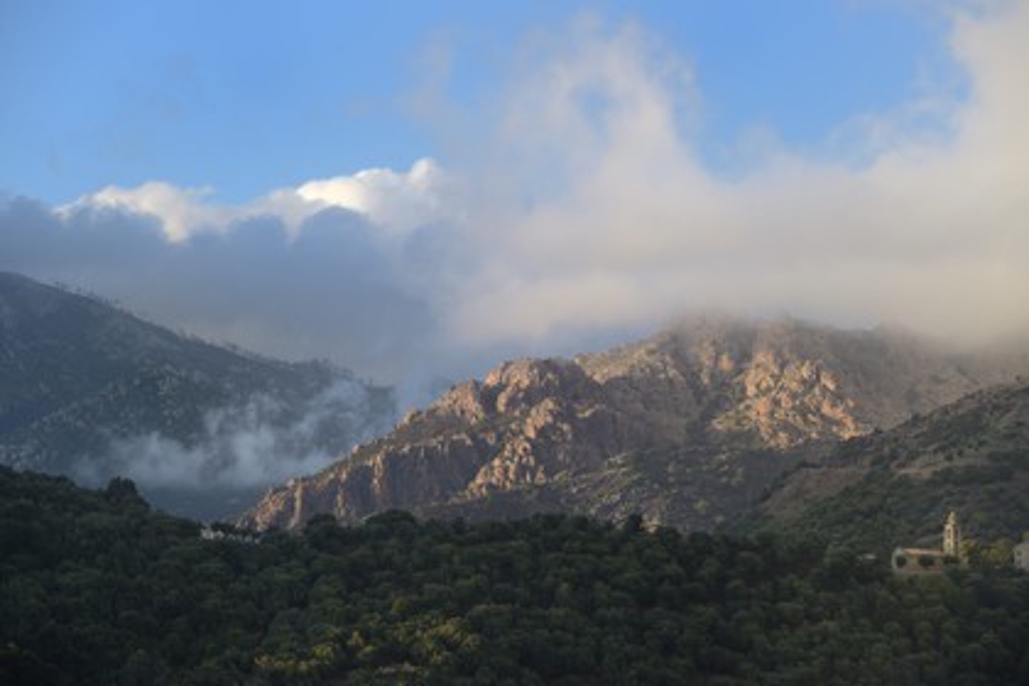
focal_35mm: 140
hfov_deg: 14.7
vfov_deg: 9.8
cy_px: 343
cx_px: 514
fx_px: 4001
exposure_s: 1/200
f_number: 7.1
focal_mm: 140
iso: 200
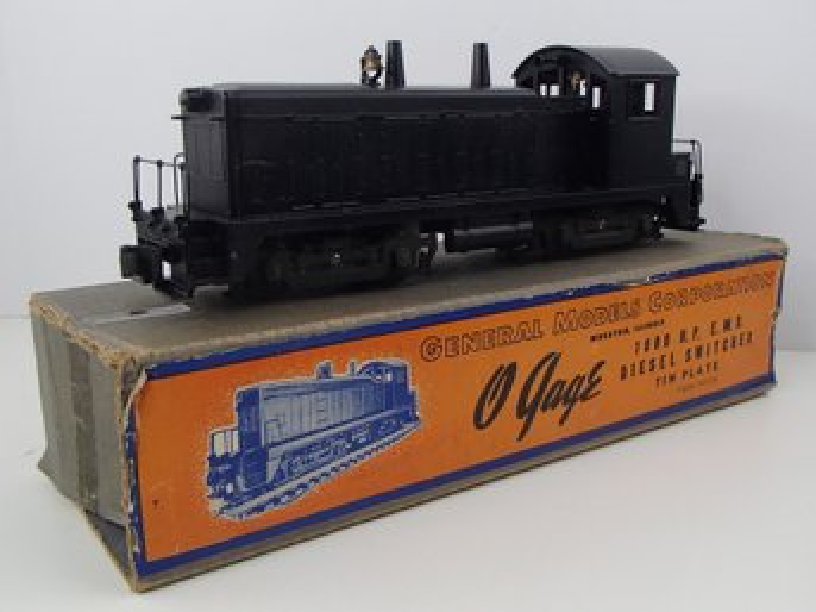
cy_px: 306
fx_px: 872
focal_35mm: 37
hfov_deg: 50.2
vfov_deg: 38.6
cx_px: 408
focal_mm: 6.64
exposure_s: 1/160
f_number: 4.7
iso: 250
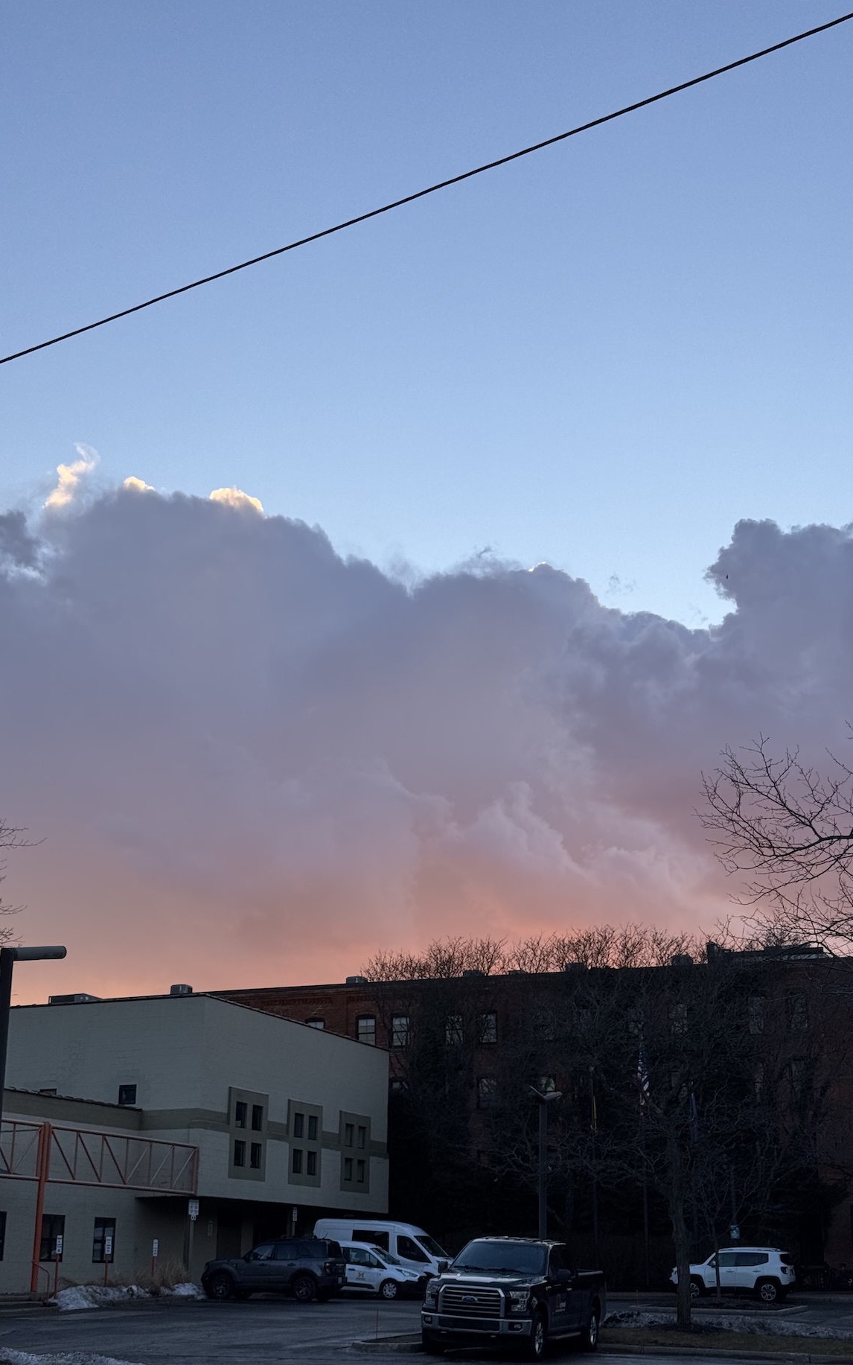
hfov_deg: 25.3
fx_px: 1897
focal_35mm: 51
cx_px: 461
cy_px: 684
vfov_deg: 39.6
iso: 64
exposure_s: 1/715
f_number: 1.78
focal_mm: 6.76
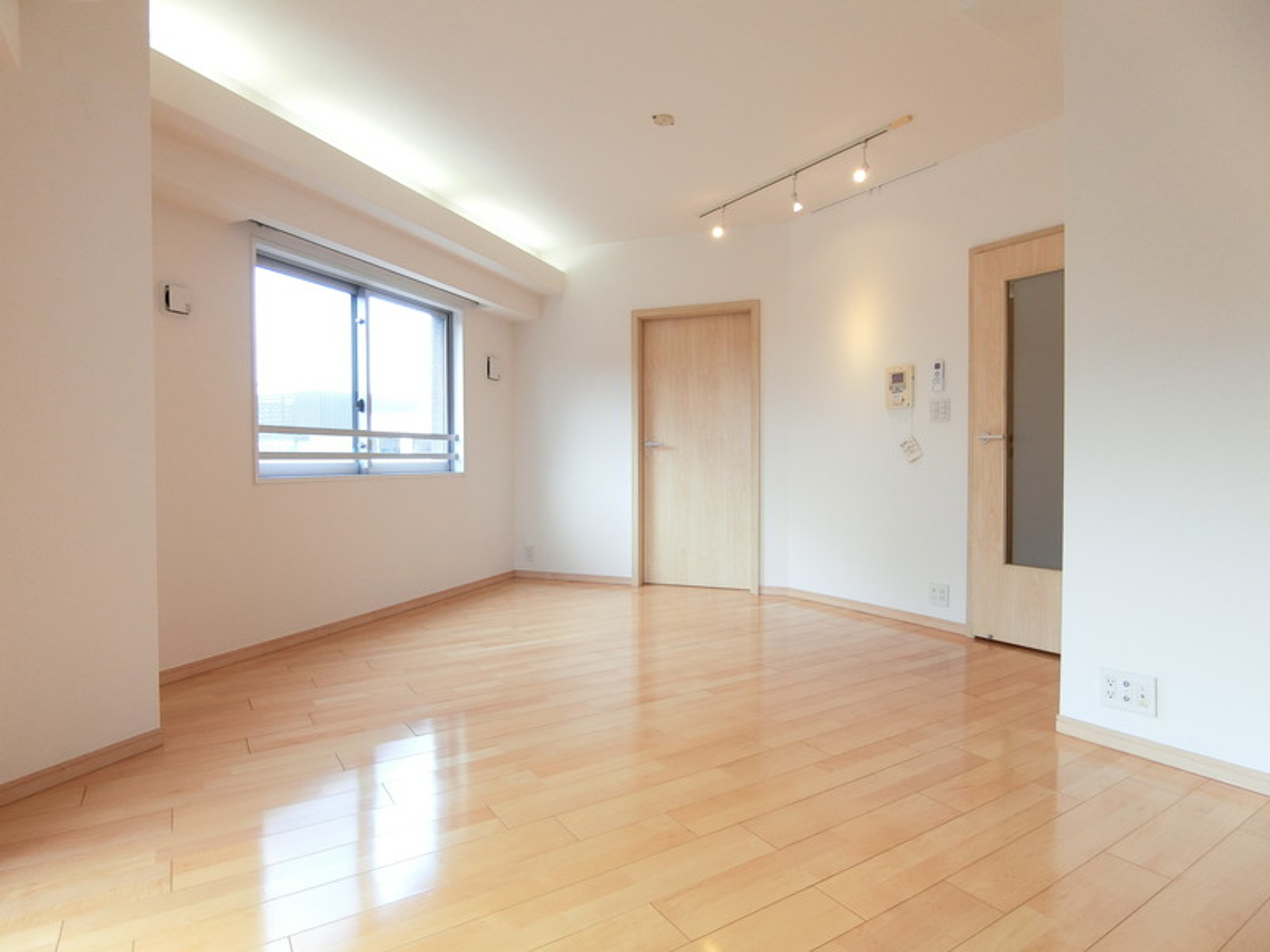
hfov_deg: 84.7
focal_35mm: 19
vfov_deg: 68.7
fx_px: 697
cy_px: 476
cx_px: 635
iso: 125
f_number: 2.7
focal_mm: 4.06
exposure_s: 1/125
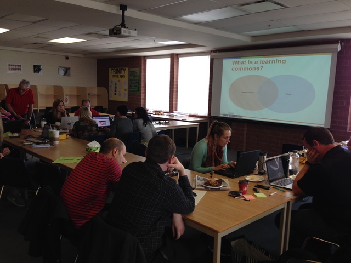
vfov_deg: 42.9
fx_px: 335
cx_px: 176
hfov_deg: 55.4
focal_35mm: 33
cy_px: 132
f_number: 2.4
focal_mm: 4.12
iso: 50
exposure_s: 1/40
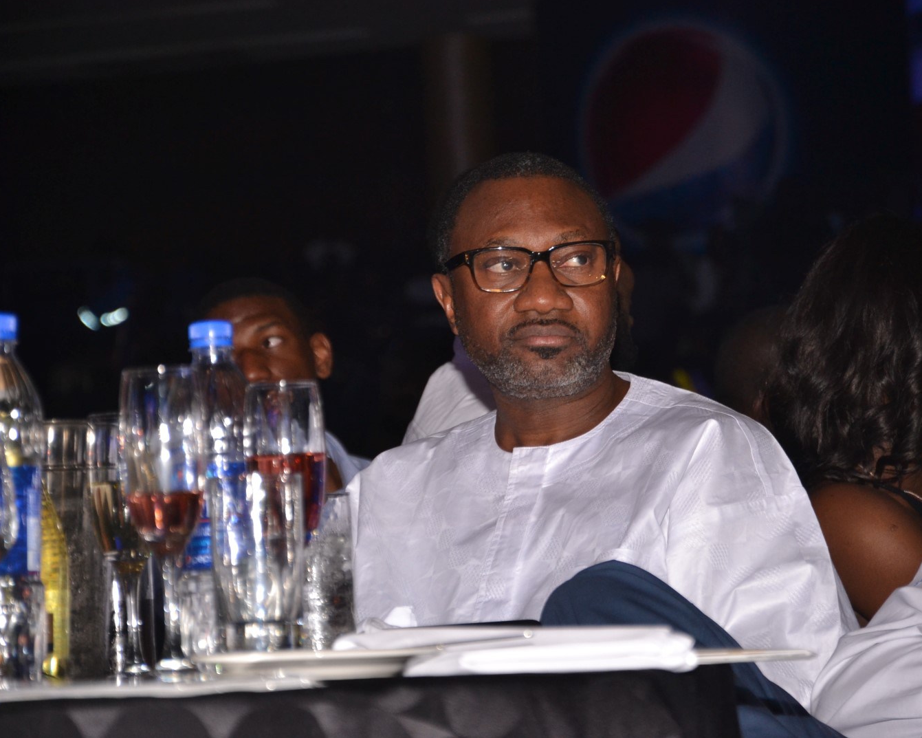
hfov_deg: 10.8
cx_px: 542
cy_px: 369
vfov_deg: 8.7
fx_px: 4873
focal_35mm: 179
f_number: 5.6
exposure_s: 1/80
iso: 800
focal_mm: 105
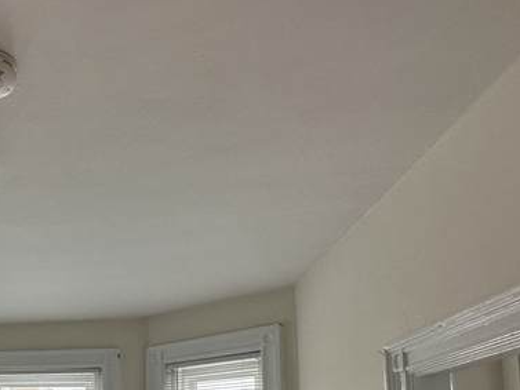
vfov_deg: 34.3
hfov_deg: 41.0
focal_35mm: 38
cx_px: -28
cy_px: 393
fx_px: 571
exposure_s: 1/120
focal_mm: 2.22
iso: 64
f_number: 2.2
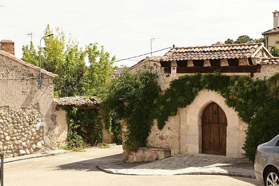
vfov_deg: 18.9
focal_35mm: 72
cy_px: 93
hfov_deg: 28.1
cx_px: 140
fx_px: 558
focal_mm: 48
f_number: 7.1
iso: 80
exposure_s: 1/200
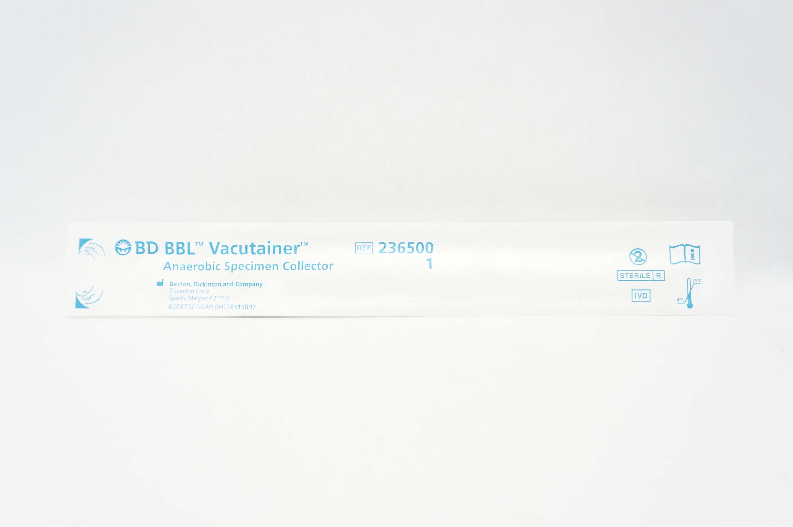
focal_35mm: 34
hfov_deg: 55.2
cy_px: 264
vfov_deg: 38.3
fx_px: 759
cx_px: 396
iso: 400
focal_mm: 23
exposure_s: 1/60
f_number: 4.5
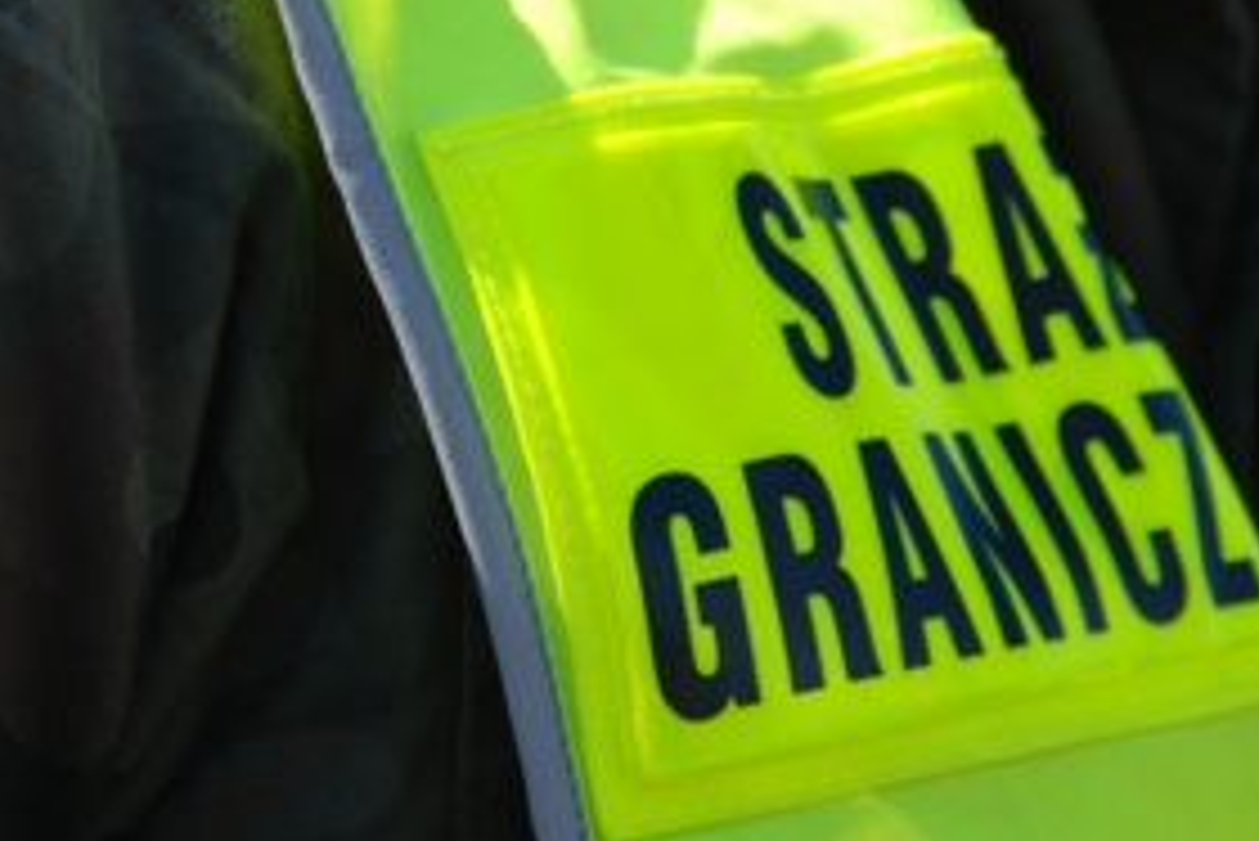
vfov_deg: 2.0
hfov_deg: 3.0
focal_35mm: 685
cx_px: 355
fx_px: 23967
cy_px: 265
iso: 200
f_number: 7.1
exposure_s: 1/320
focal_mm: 200
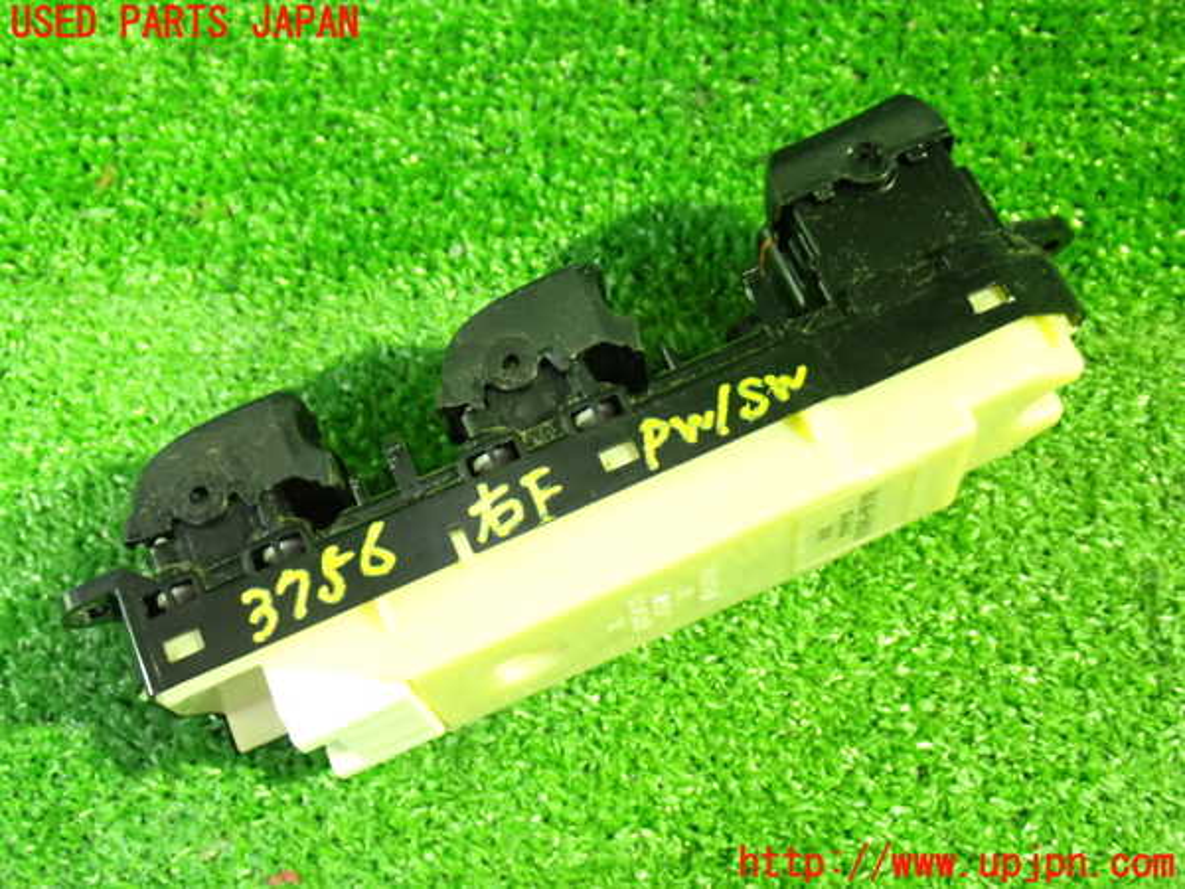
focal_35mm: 47
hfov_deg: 40.4
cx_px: 592
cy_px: 444
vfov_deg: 30.9
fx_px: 1609
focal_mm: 8.4
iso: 1250
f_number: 3.1
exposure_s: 1/13
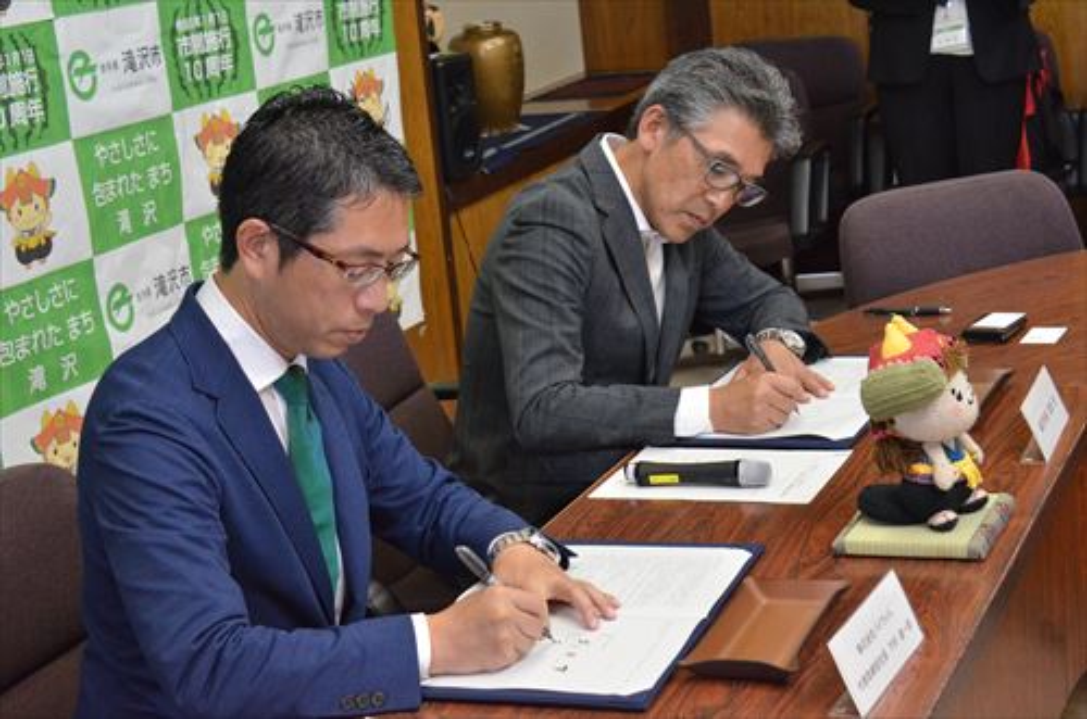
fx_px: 1988
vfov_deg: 20.5
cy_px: 360
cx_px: 544
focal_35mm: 66
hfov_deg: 30.6
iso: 3200
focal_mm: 44
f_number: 7.1
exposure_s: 1/200
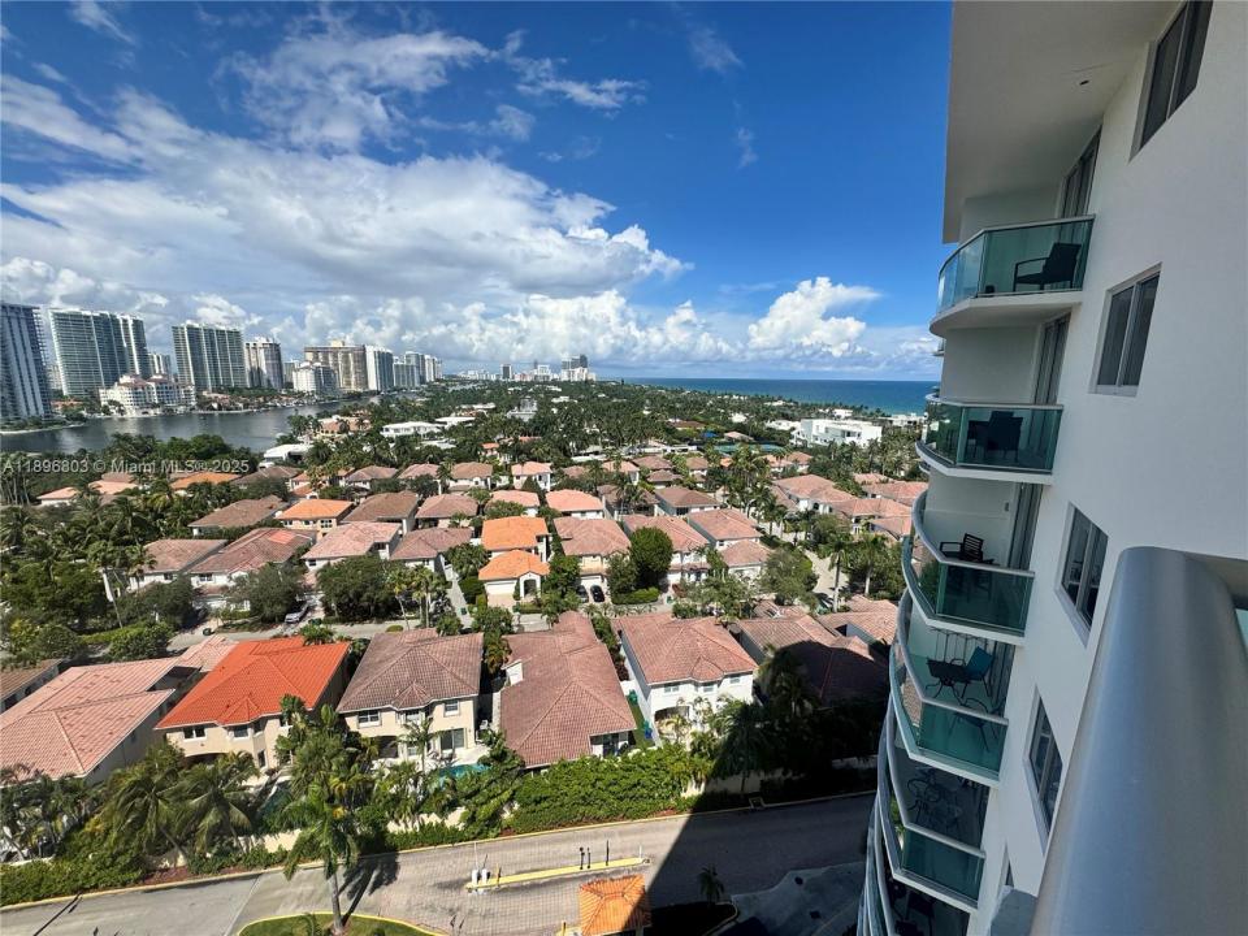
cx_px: 624
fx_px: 505
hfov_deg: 102.1
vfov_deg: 85.7
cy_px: 468
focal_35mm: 14
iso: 50
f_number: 2.2
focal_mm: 2.22
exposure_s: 1/3390
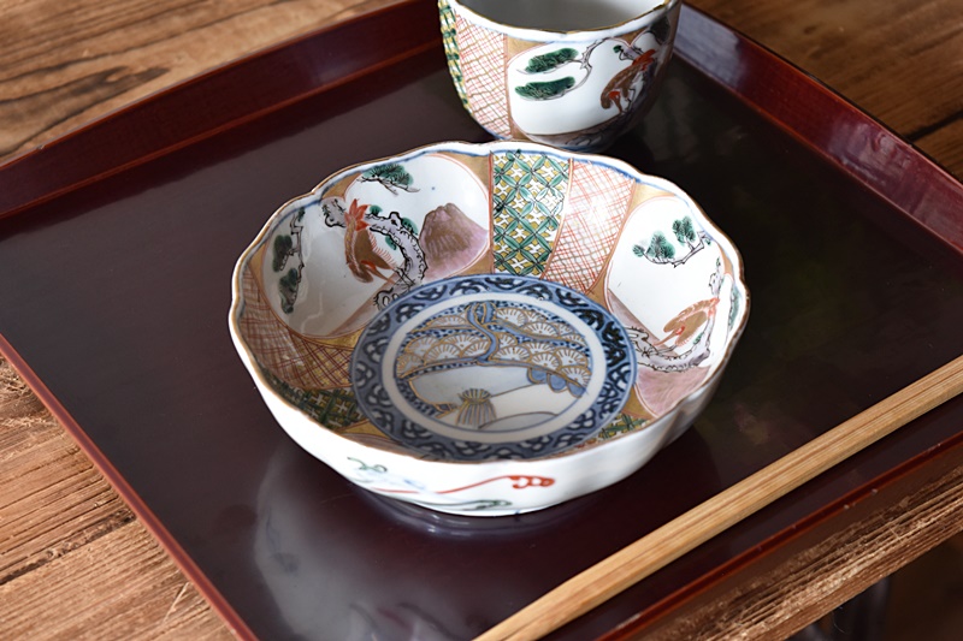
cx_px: 482
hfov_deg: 24.6
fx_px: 2206
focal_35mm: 82
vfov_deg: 16.5
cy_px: 320
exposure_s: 1/6
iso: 400
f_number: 5.6
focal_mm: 55
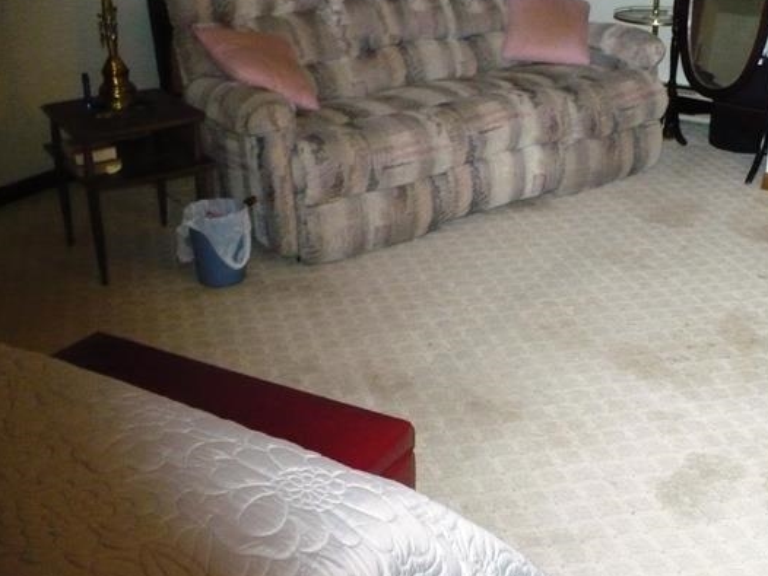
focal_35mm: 45
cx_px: 438
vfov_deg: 32.2
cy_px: 305
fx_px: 999
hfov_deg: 42.0
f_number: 2.8
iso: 640
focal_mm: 6.1
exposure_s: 1/30
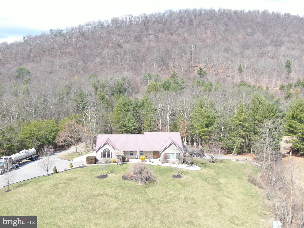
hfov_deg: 47.9
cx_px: 152
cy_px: 114
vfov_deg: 36.8
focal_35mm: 39
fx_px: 343
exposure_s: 1/320
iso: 100
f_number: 3.4
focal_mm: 6.77
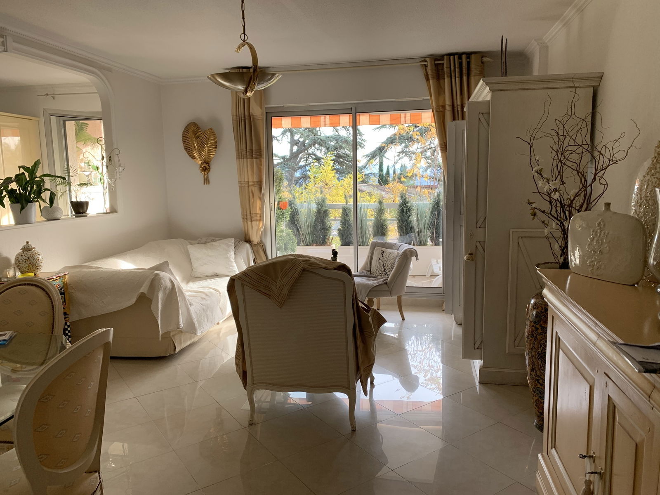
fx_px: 496
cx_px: 330
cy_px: 248
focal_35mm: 26
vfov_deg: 53.1
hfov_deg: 67.3
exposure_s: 1/121
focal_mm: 4.25
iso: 64
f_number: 1.8
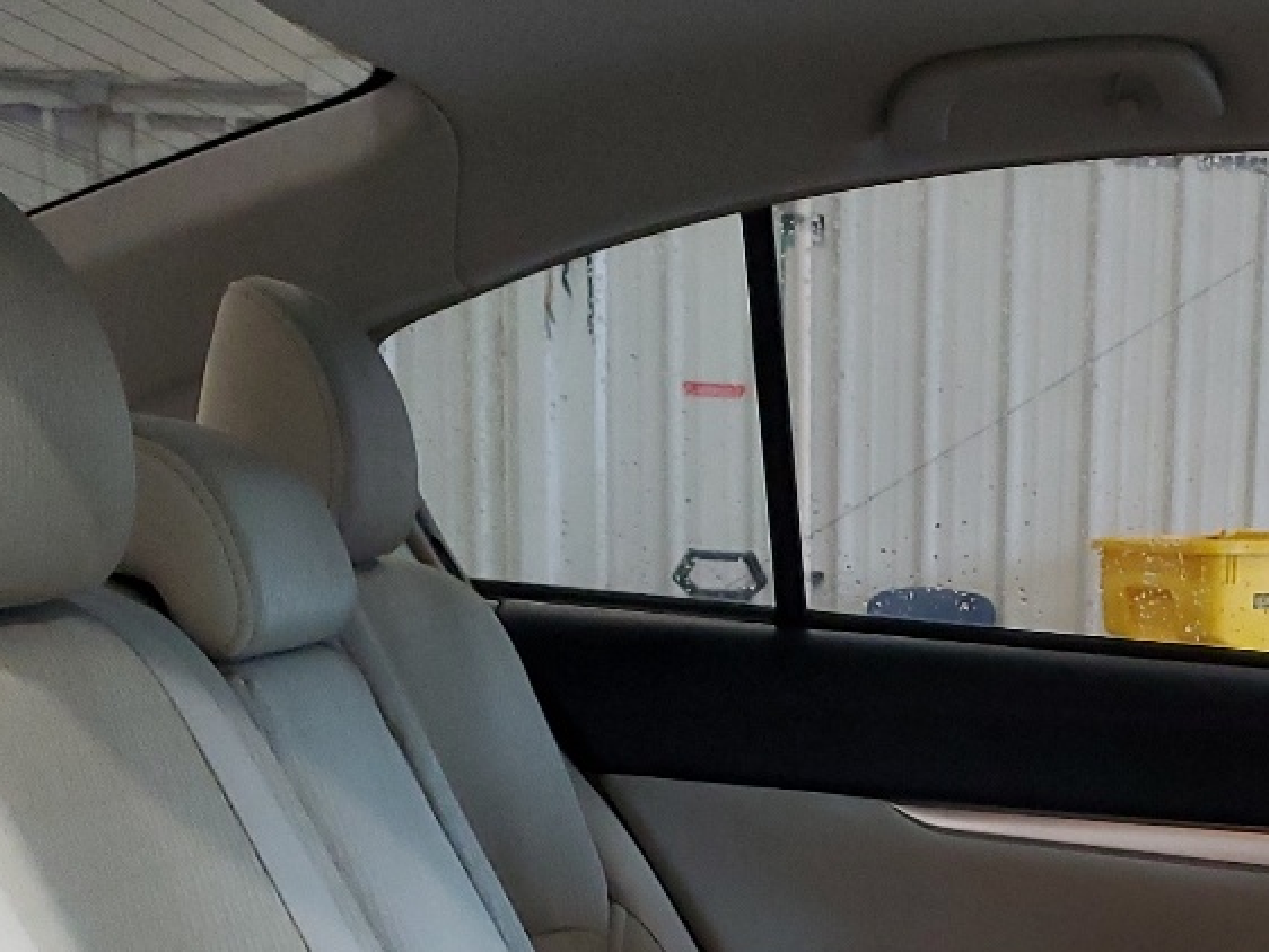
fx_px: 2714
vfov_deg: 18.7
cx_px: 1093
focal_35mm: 74
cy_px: 1169
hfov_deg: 25.6
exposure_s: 1/60.2
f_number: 1.5
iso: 226
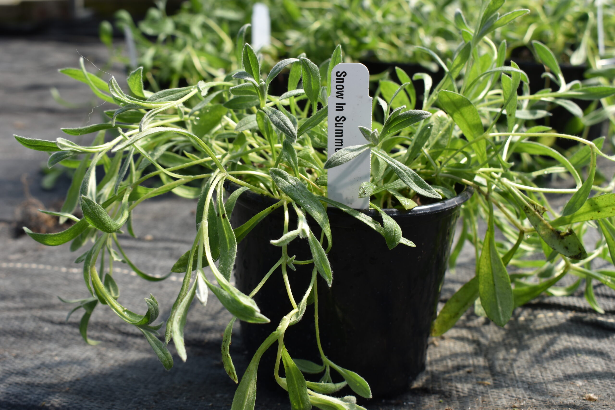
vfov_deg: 29.9
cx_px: 308
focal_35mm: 45
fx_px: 769
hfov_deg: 43.6
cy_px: 205
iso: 110
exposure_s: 1/250
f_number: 8
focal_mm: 30
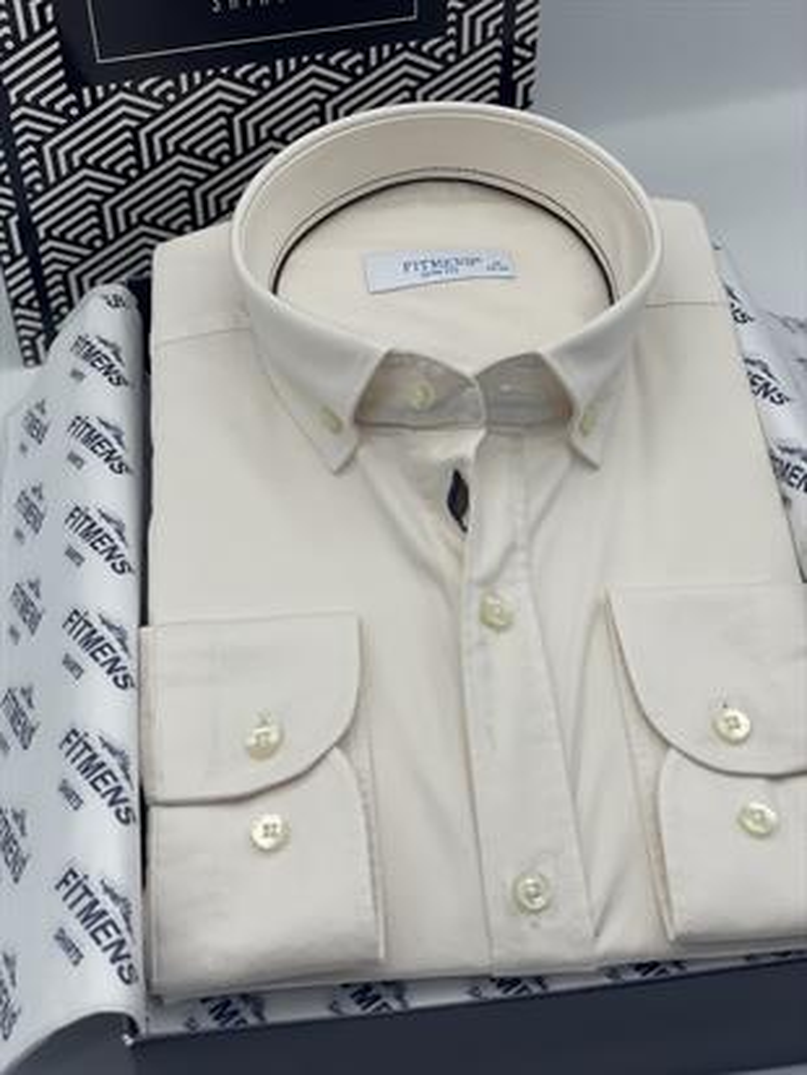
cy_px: 538
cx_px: 404
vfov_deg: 36.8
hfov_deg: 28.0
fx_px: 1616
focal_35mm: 52
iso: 32
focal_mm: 6
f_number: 2
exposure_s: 1/313
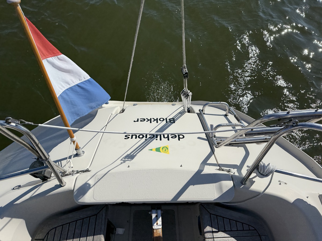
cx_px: 161
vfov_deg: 56.8
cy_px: 120
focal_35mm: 24
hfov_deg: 71.6
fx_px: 223
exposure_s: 1/11905
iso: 80
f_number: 1.78
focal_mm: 6.76
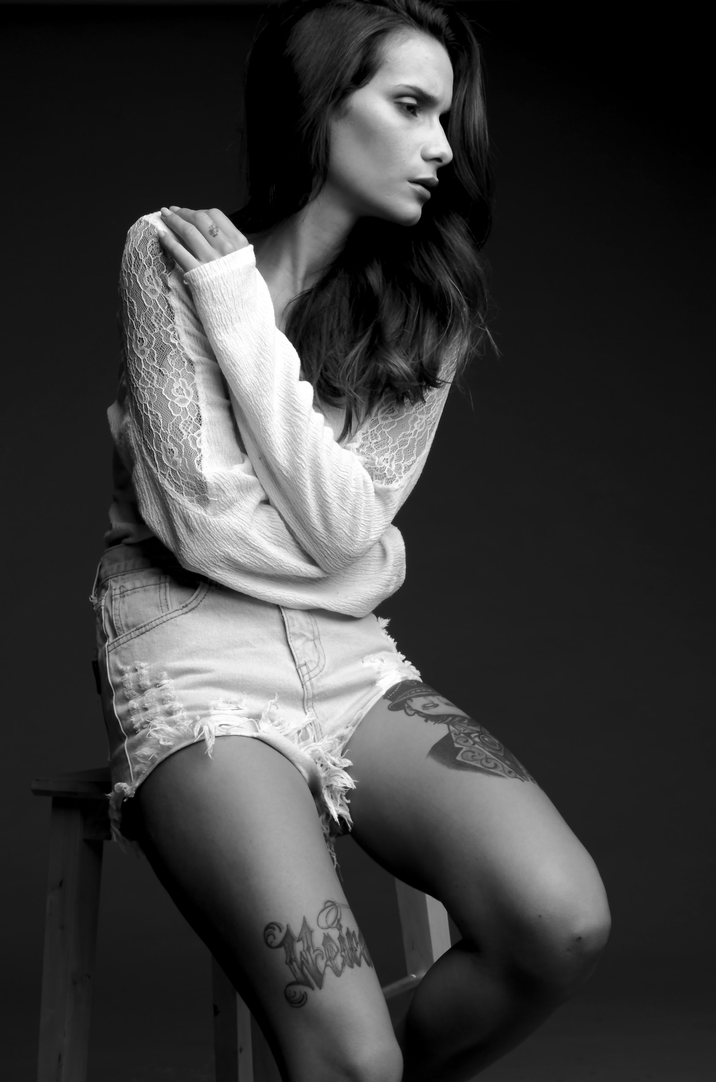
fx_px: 1379
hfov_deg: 29.1
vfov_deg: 42.8
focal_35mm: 46
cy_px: 541
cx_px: 358
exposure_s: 1/125
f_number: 9
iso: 100
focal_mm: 31
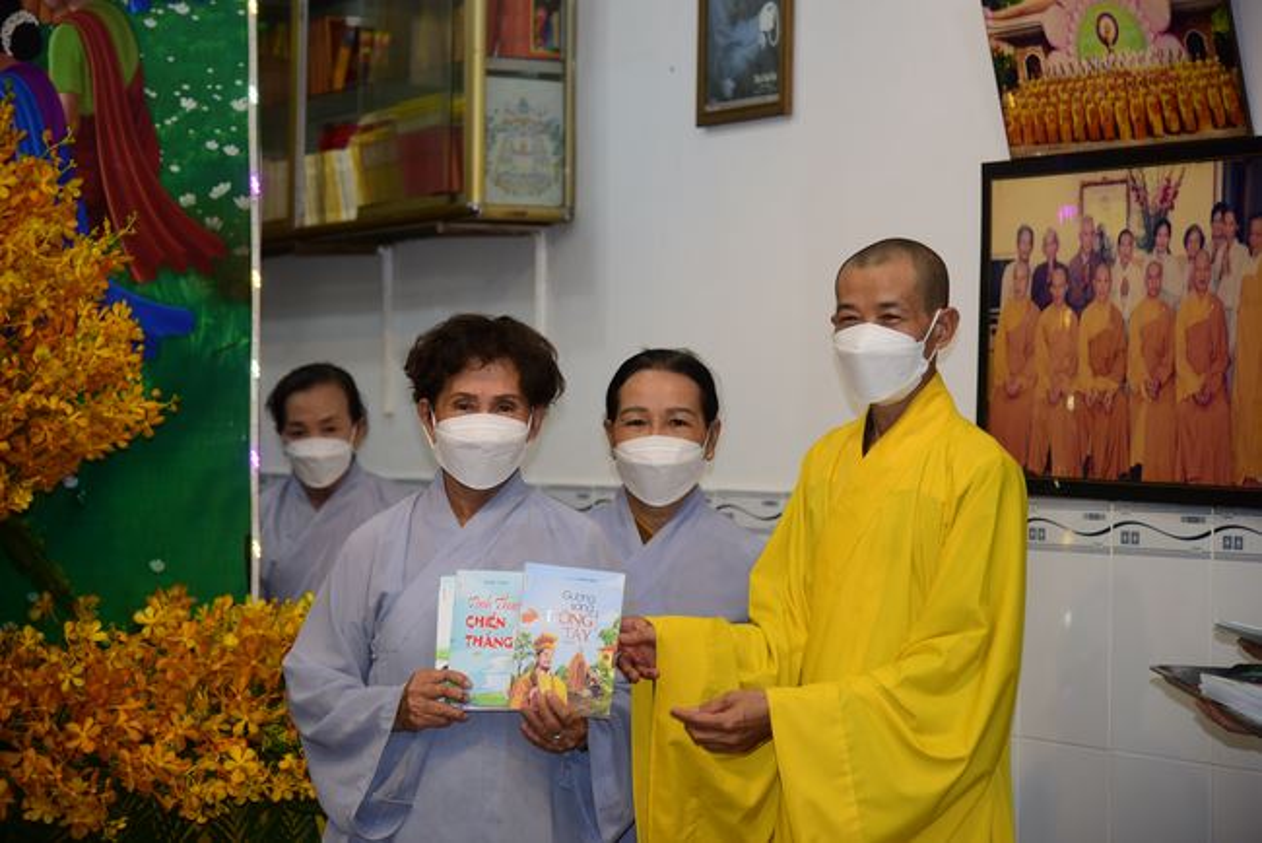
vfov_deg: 15.9
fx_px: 3016
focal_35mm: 86
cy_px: 422
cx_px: 631
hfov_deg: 23.6
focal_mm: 86
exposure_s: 1/160
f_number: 4
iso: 500
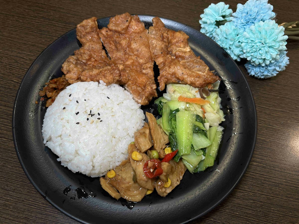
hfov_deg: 67.3
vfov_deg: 53.1
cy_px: 112
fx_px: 225
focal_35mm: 26
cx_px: 150
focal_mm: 5.7
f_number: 1.5
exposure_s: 1/120
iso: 40
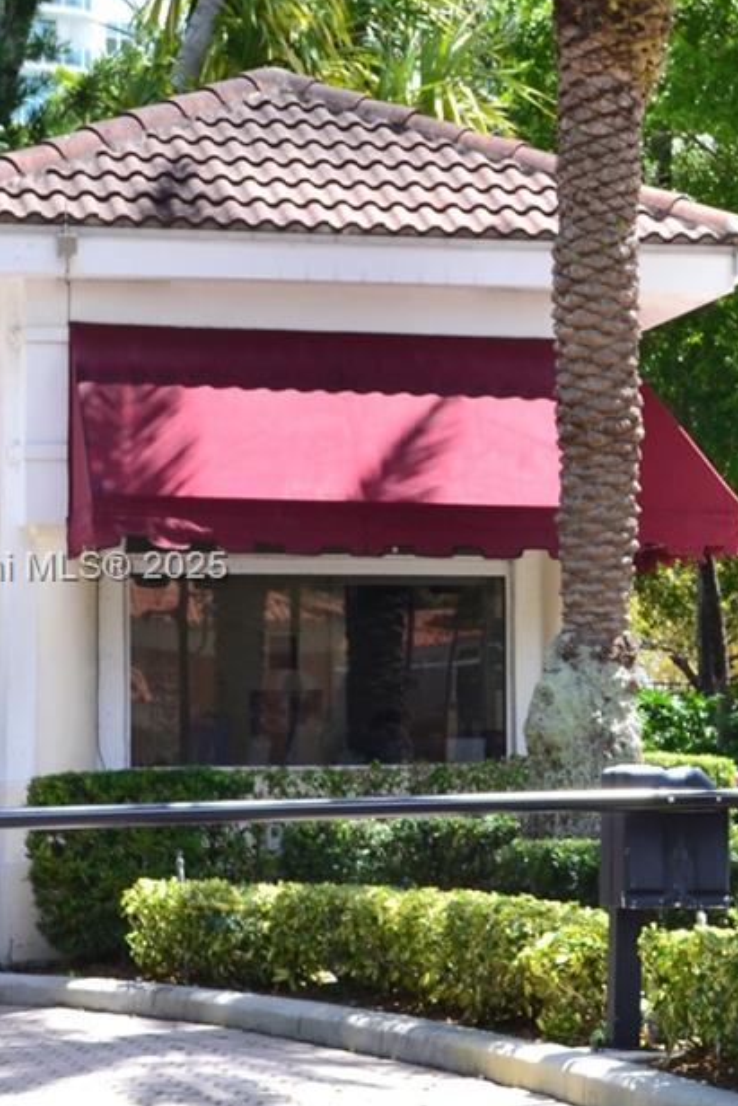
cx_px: 1090
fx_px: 4188
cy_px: 569
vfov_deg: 15.0
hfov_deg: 9.8
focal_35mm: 136
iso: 400
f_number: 10
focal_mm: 35
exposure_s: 1/200
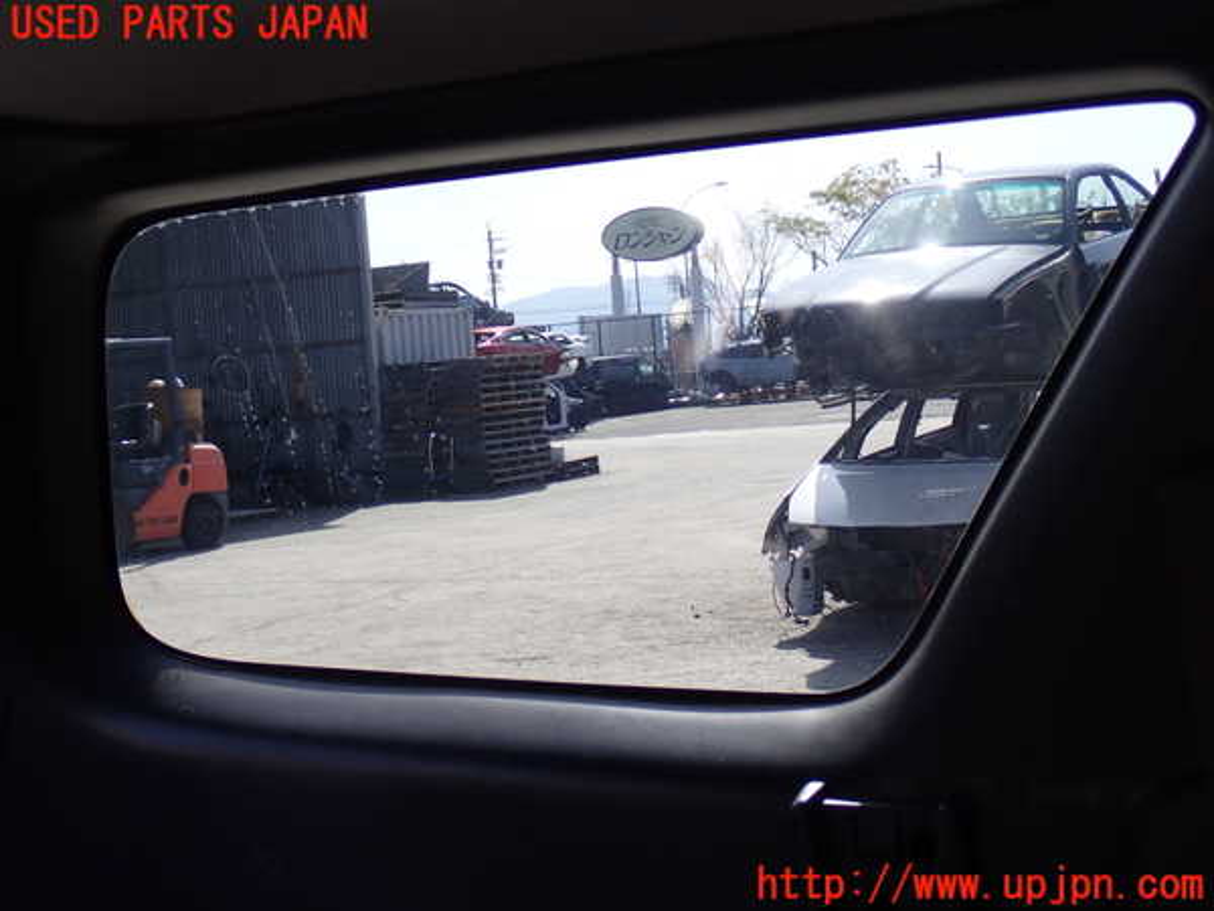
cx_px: 607
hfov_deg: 33.2
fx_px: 2034
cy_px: 456
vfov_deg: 25.2
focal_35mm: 58
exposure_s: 1/125
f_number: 5
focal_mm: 10.35
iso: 100
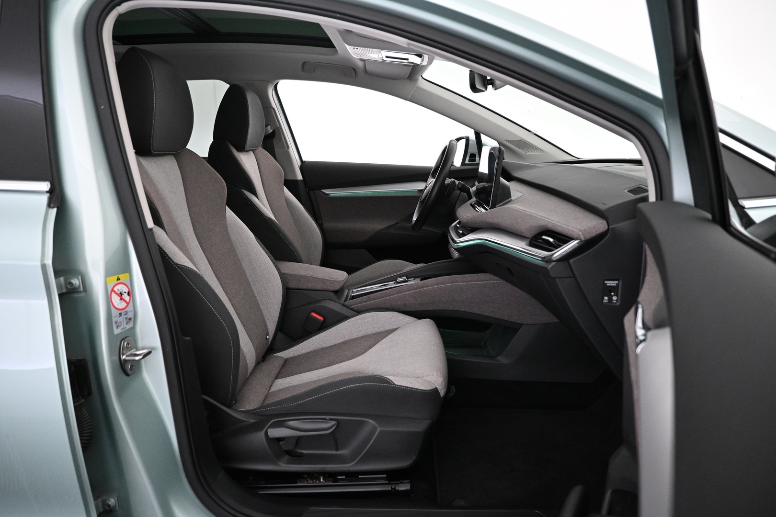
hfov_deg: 73.7
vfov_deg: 53.1
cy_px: 258
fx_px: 517
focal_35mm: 24
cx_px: 388
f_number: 3.5
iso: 1600
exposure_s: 1/50
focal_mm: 16
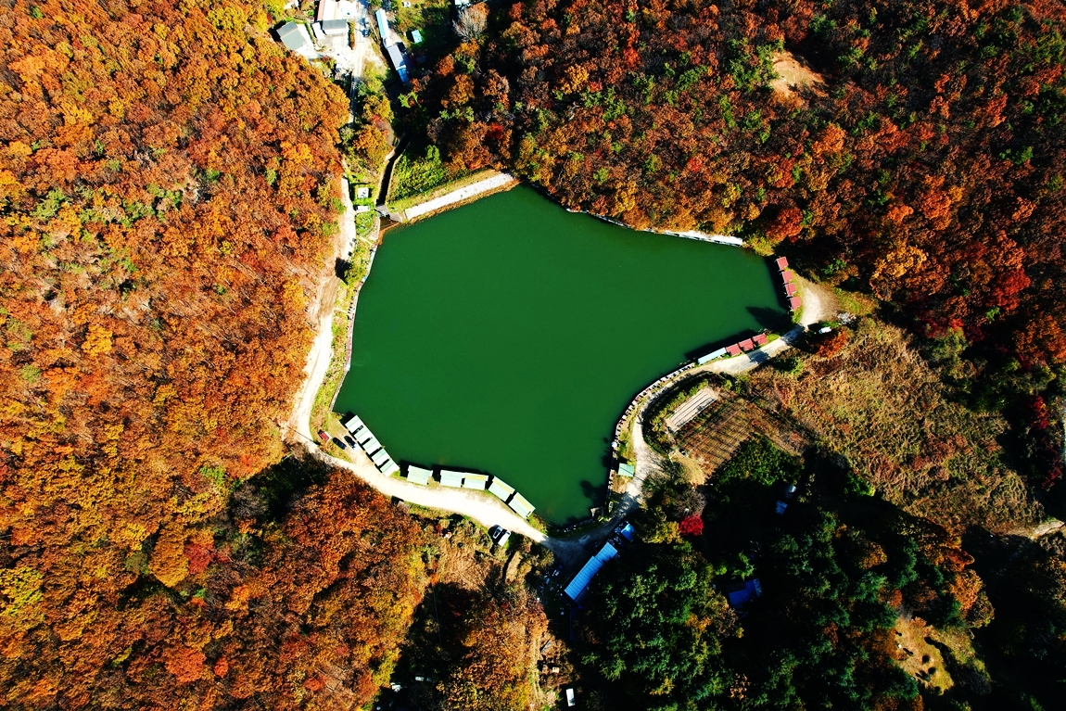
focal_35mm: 22
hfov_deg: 78.6
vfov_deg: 57.2
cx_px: 533
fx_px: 651
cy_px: 356
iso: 110
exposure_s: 1/500
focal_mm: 8.38
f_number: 2.8
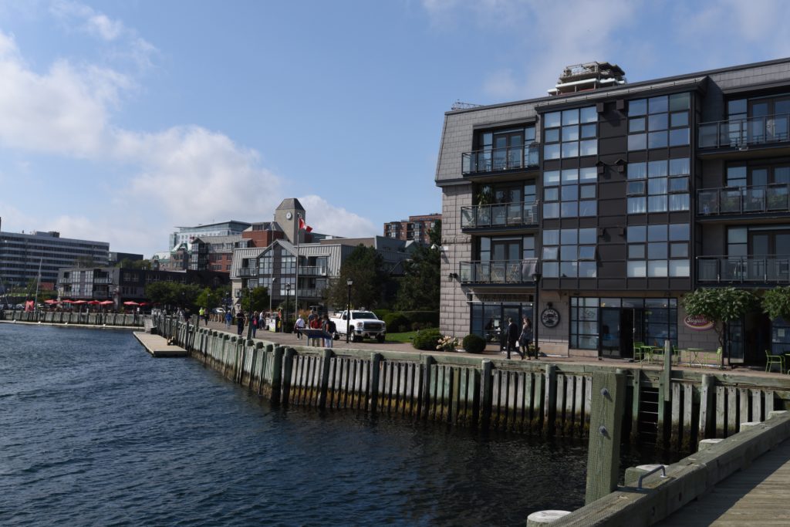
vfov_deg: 37.9
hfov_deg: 54.4
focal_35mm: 35
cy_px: 264
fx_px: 768
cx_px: 395
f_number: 11
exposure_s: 1/400
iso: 200
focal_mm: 35
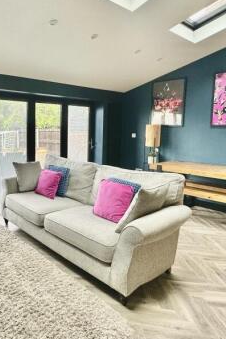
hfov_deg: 47.7
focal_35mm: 25
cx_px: 38
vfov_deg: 71.2
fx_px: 235
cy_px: 148
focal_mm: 2.22
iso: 100
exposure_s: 1/100
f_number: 2.2
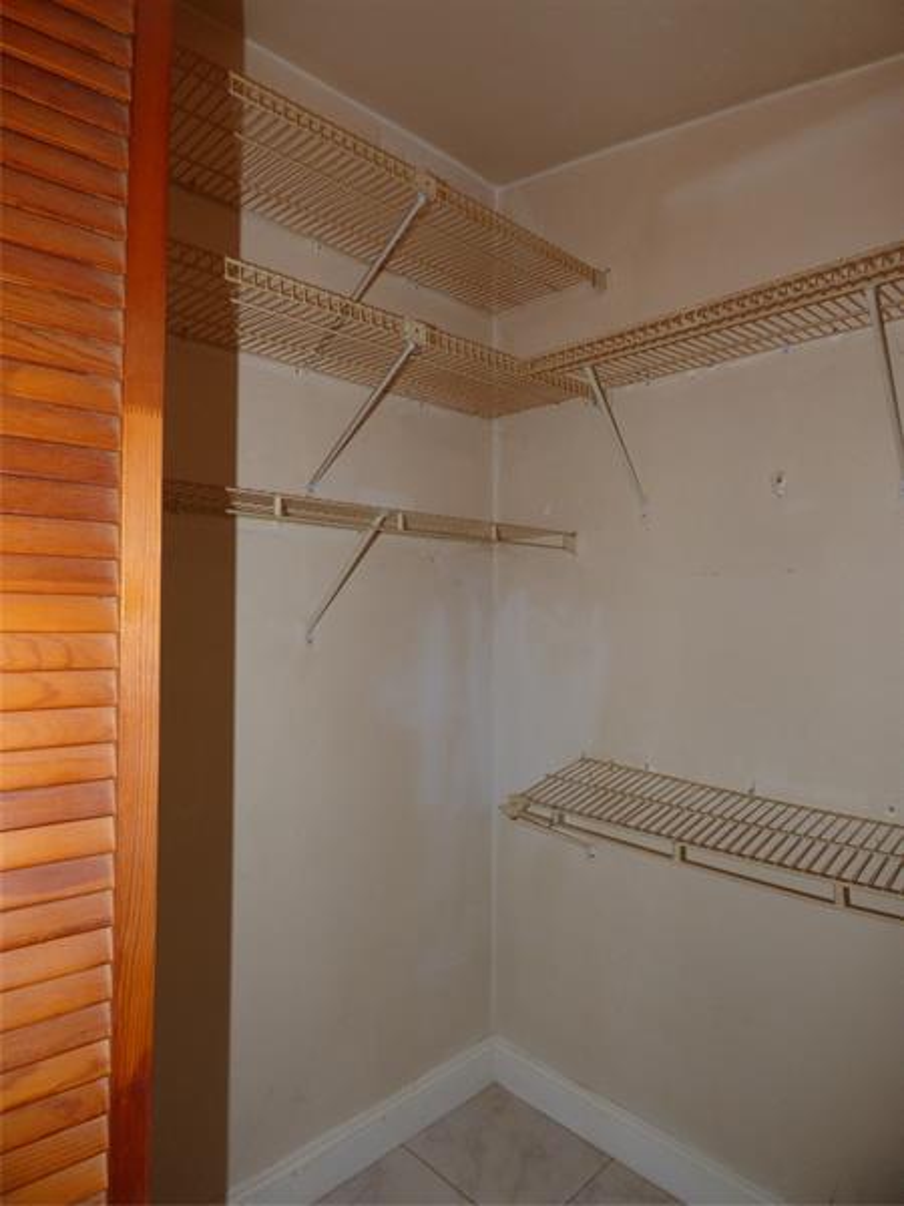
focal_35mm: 20
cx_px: 452
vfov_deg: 81.7
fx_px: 696
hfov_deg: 66.0
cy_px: 603
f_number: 3.2
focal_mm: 3.58
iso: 160
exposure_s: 1/50
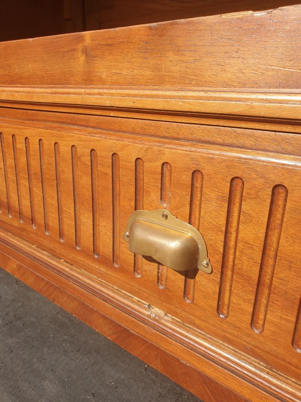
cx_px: 150
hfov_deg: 53.1
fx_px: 301
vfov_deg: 67.3
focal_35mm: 26
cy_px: 201
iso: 50
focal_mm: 4.3
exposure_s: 1/1139
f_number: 2.4
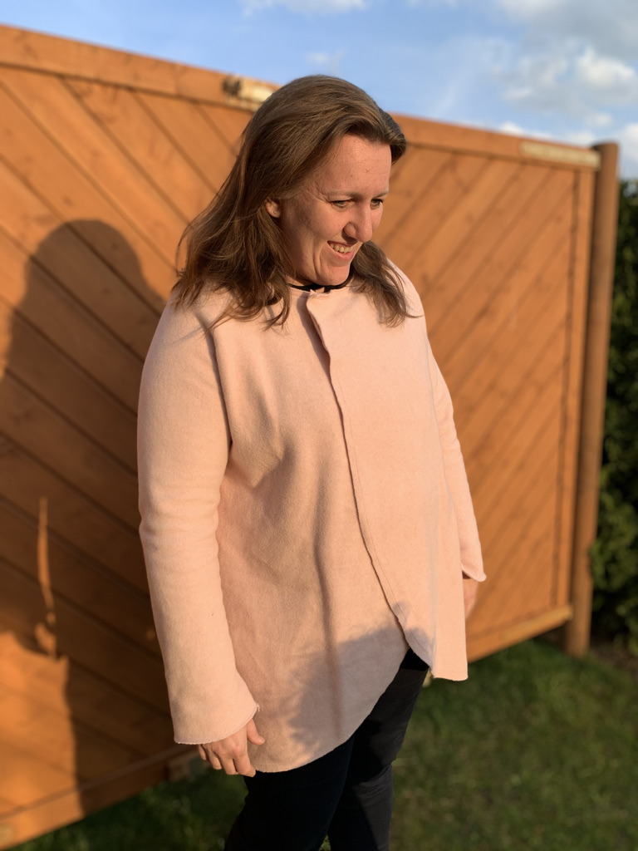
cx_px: 319
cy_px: 426
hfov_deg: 53.1
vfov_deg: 67.3
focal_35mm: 26
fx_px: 639
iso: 25
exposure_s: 1/692
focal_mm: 4.25
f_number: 1.8
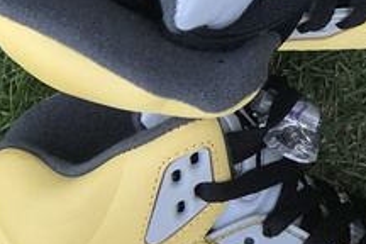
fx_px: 2064
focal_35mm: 203
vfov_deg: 6.8
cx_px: 327
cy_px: 126
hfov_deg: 10.1
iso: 20
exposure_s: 1/201
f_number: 2.8
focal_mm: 6.6
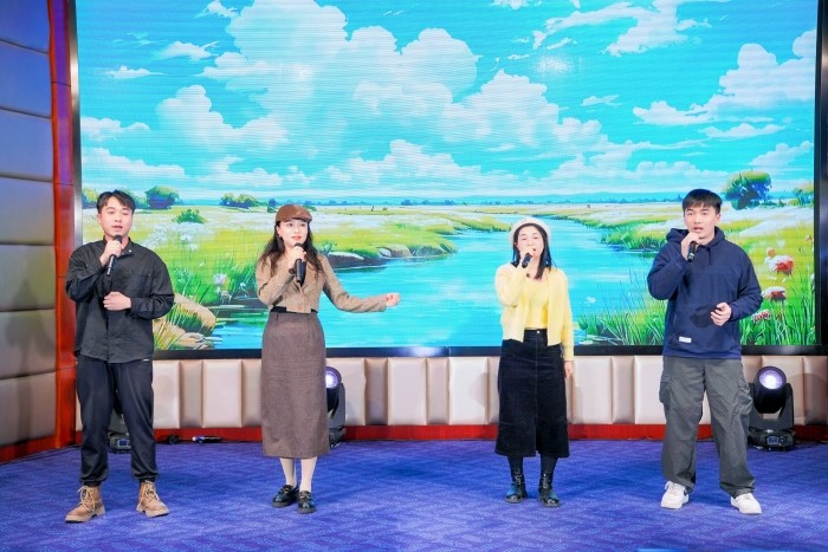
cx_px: 414
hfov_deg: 39.6
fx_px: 1150
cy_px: 276
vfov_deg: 27.0
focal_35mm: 50
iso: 320
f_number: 2.8
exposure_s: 1/200
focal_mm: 50
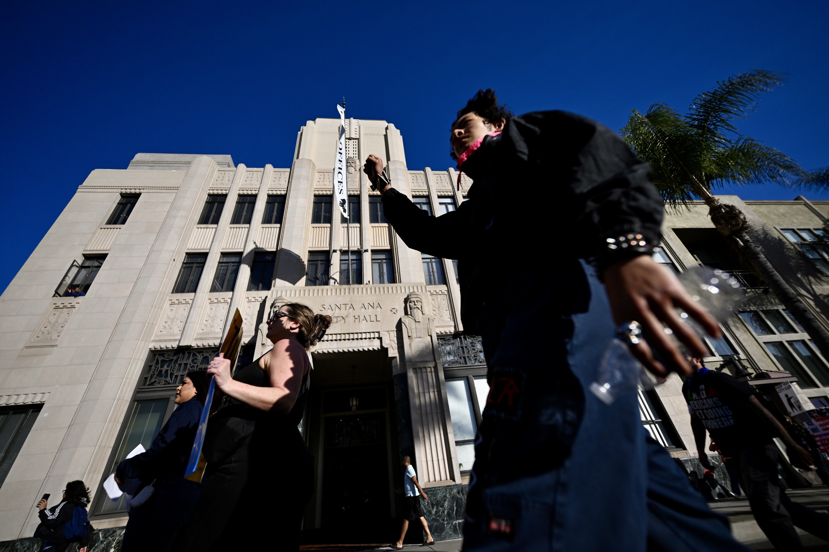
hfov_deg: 104.3
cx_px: 414
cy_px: 276
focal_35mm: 14
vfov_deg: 81.2
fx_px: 322
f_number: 2.8
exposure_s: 1/10000
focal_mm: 14
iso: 200
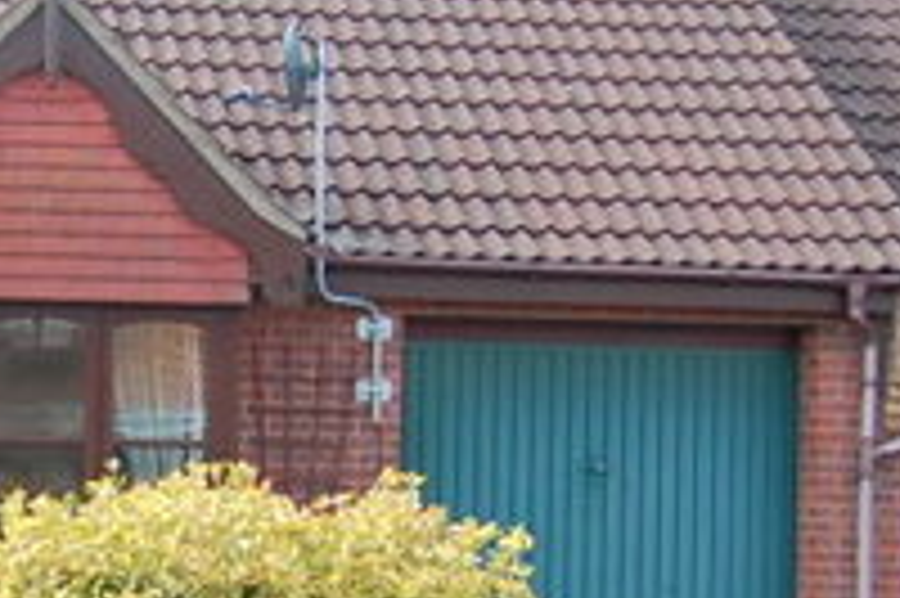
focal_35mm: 121
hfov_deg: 16.6
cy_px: 436
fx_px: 3016
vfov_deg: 11.3
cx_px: -14
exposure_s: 1/250
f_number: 3.8
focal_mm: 23
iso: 200
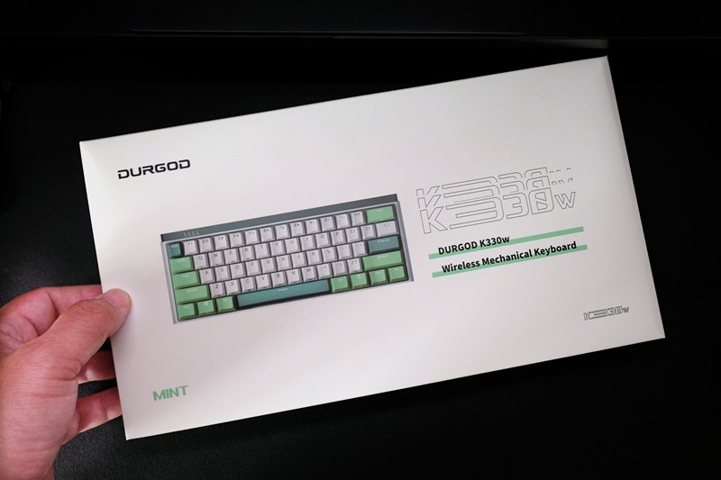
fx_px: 581
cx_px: 360
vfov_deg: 44.9
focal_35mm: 29
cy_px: 240
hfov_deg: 63.7
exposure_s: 1/12
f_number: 6.4
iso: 400
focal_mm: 19.6
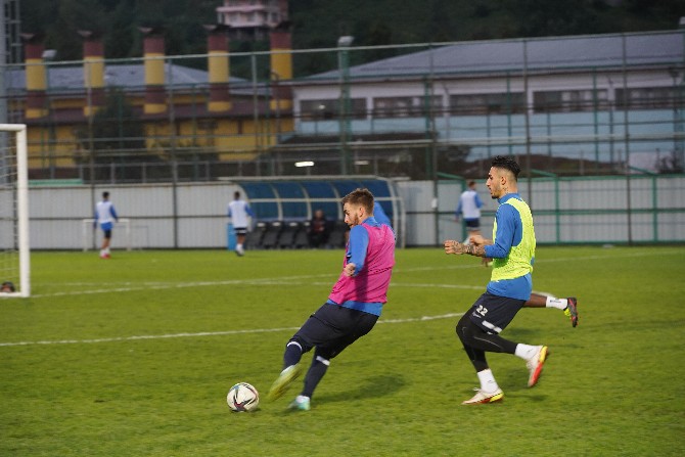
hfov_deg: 15.8
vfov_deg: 10.6
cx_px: 342
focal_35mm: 130
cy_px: 228
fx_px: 2474
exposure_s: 1/200
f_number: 4.5
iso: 2000
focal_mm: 130
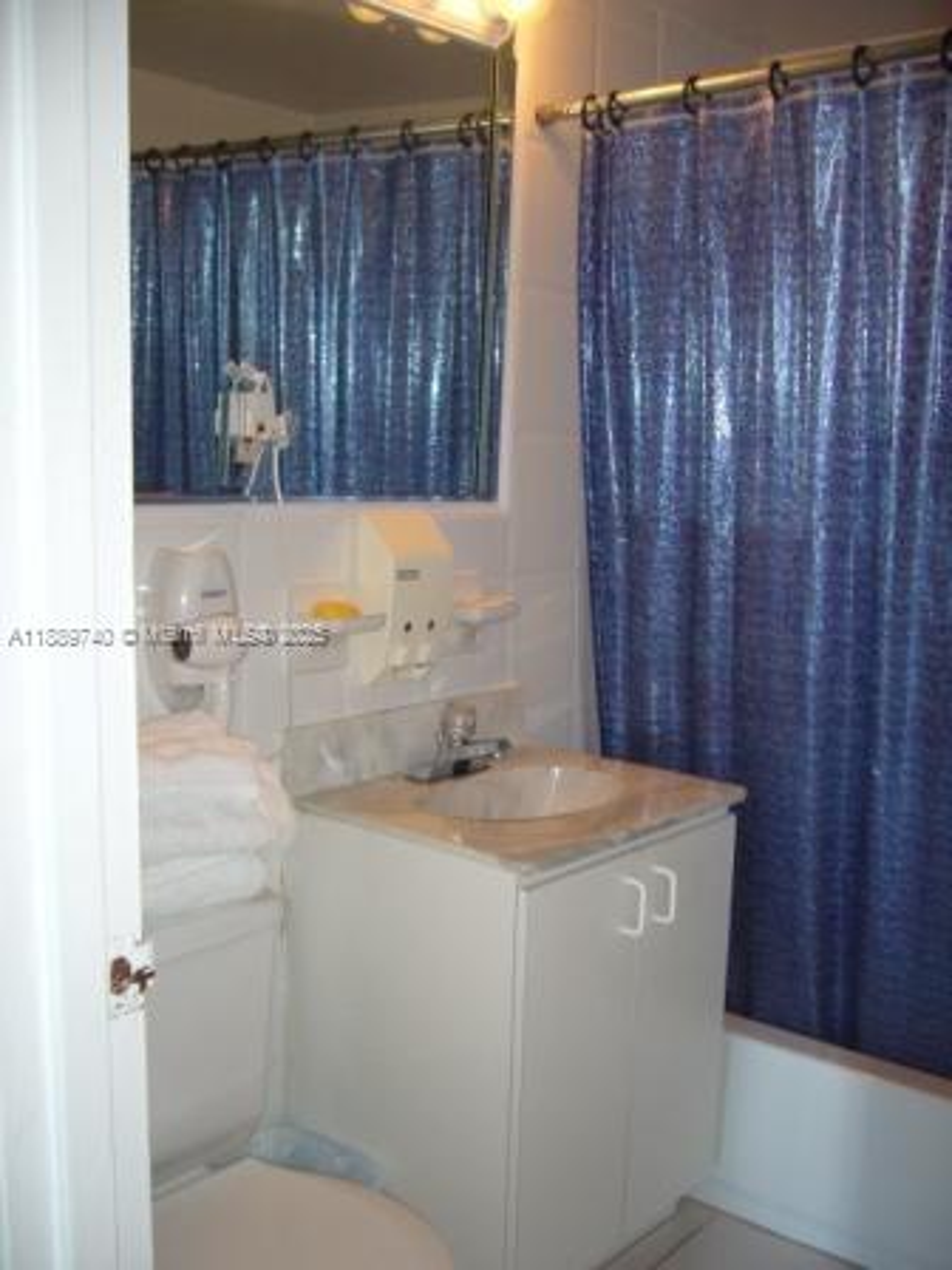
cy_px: 635
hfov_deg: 40.7
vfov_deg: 52.6
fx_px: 1283
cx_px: 476
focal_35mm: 35
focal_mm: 5.8
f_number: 2.8
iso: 100
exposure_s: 1/30
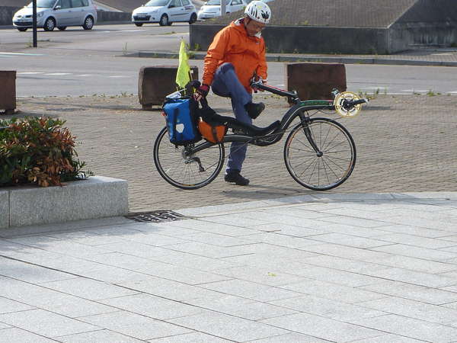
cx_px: 228
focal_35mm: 100
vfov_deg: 14.8
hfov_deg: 19.6
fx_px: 1320
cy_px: 172
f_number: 3.9
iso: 80
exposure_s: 1/400
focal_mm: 9.1
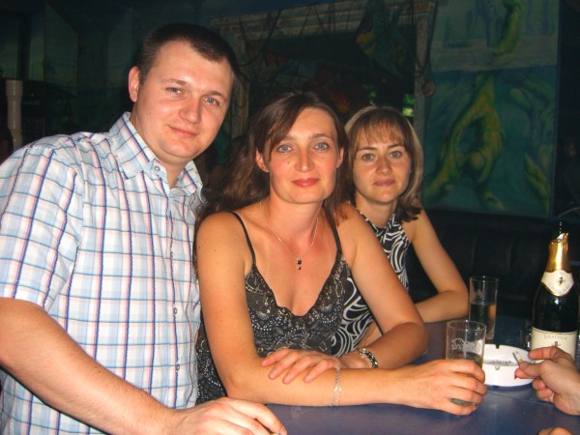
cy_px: 218
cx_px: 290
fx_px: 637
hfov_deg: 49.0
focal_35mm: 38
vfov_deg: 37.7
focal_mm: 7.9
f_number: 2.8
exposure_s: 1/60
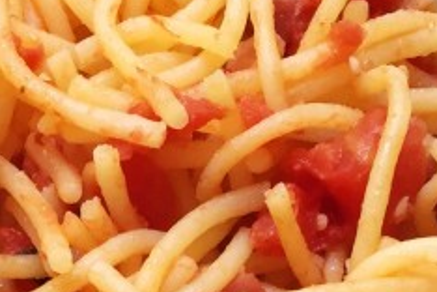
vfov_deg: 9.3
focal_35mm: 132
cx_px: 207
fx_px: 1602
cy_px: 691
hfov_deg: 15.5
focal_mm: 4.15
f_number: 2.2
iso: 32
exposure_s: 1/40
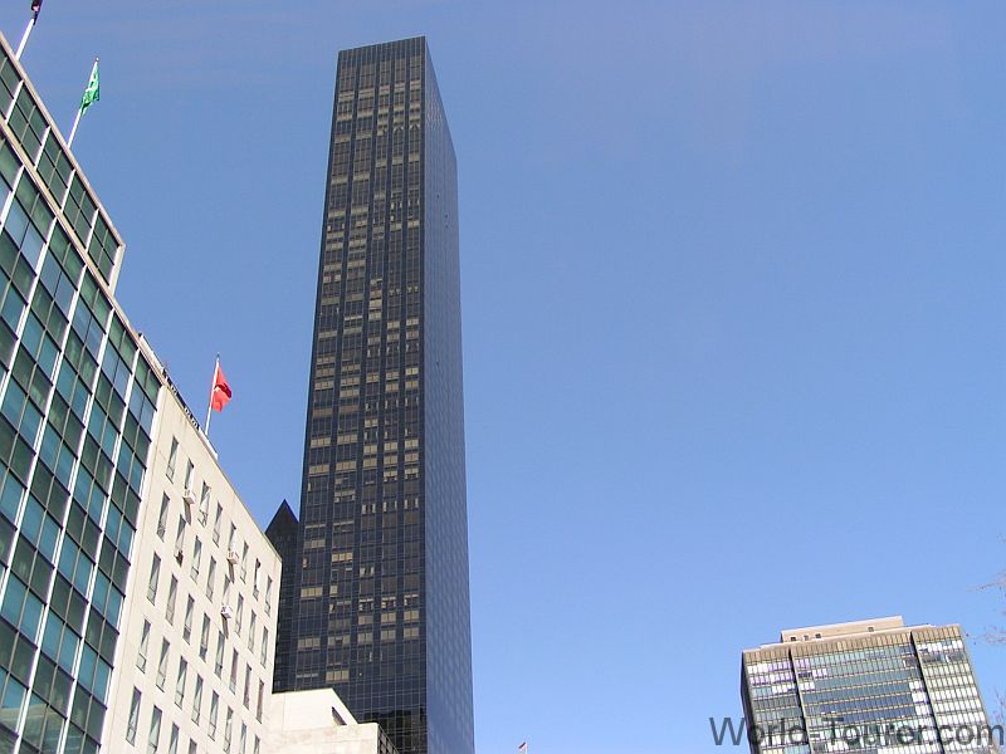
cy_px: 377
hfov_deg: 49.0
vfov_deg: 37.7
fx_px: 1104
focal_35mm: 38
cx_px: 503
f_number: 5.6
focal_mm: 5.8
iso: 50
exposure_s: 1/250
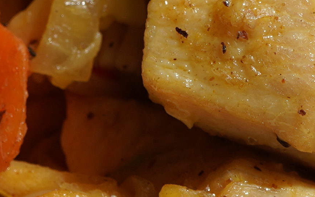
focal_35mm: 272
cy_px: 75
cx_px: 163
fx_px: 2335
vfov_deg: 4.8
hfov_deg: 7.7
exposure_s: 1/400
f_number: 6.3
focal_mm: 30
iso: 100
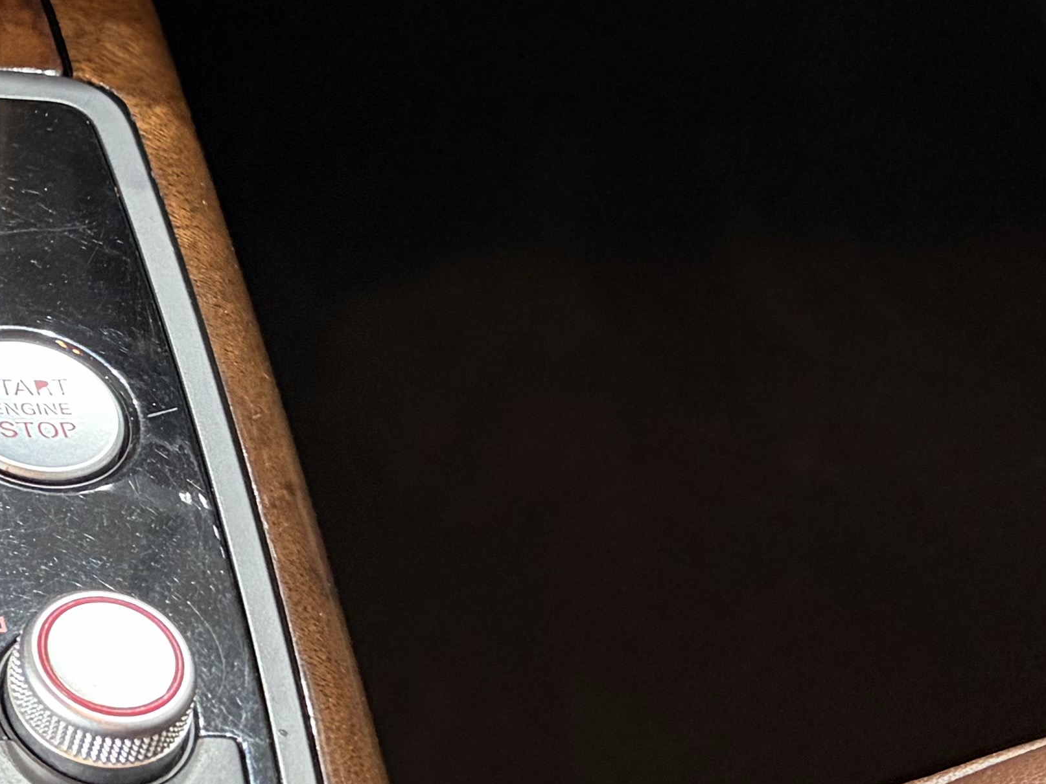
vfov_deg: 15.9
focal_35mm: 92
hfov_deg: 18.6
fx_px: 2780
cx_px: -571
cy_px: 70
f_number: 1.6
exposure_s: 1/33
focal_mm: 5.96
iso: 400
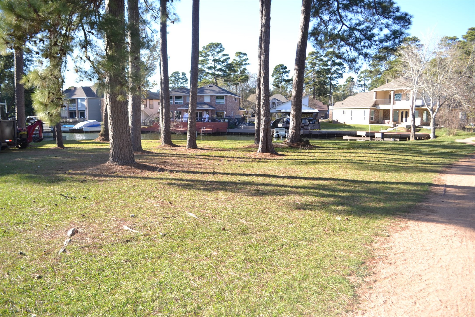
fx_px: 356
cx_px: 238
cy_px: 158
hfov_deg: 67.4
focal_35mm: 27
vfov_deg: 47.9
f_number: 3.5
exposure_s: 1/200
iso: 100
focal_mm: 18
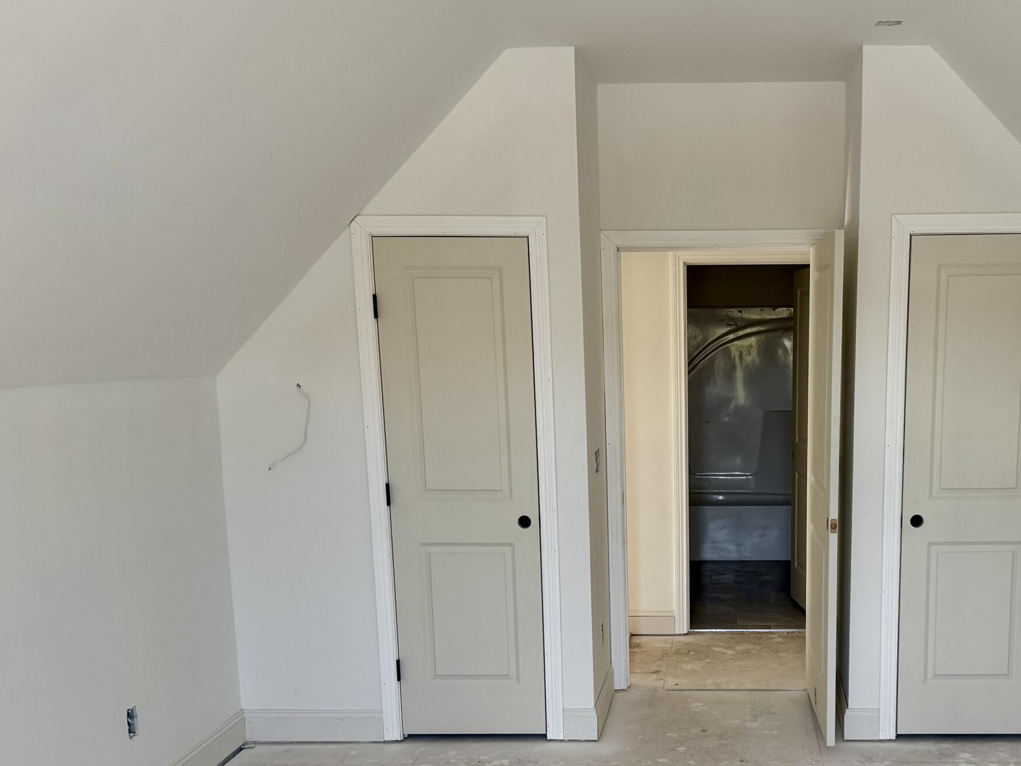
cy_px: 580
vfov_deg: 34.4
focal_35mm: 41
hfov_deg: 44.8
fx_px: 1209
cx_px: 715
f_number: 1.78
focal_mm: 6.76
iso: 160
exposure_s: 1/121
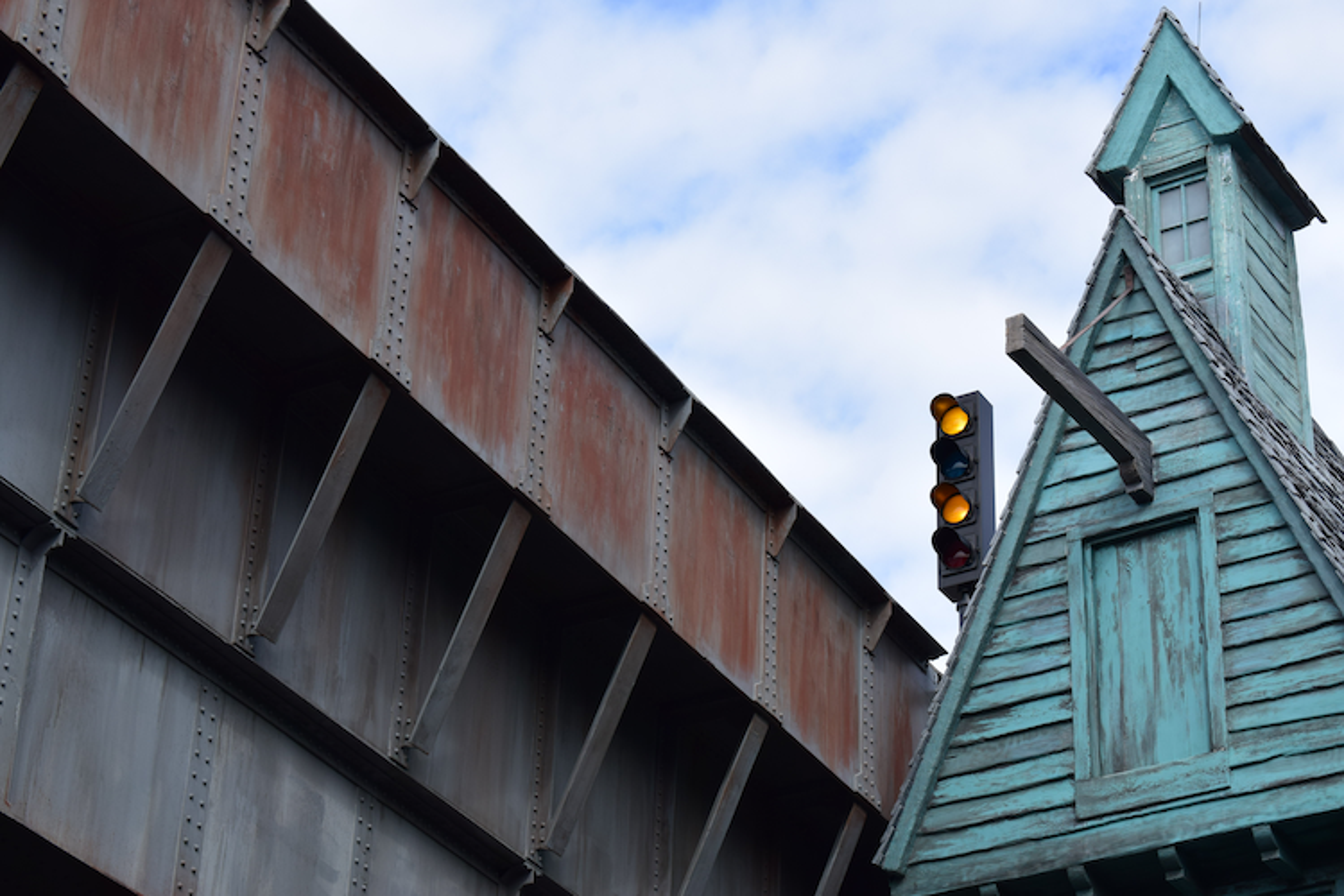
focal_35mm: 78
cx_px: 672
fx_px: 2912
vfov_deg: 17.5
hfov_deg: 26.0
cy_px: 448
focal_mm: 52
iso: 400
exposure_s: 1/500
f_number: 11
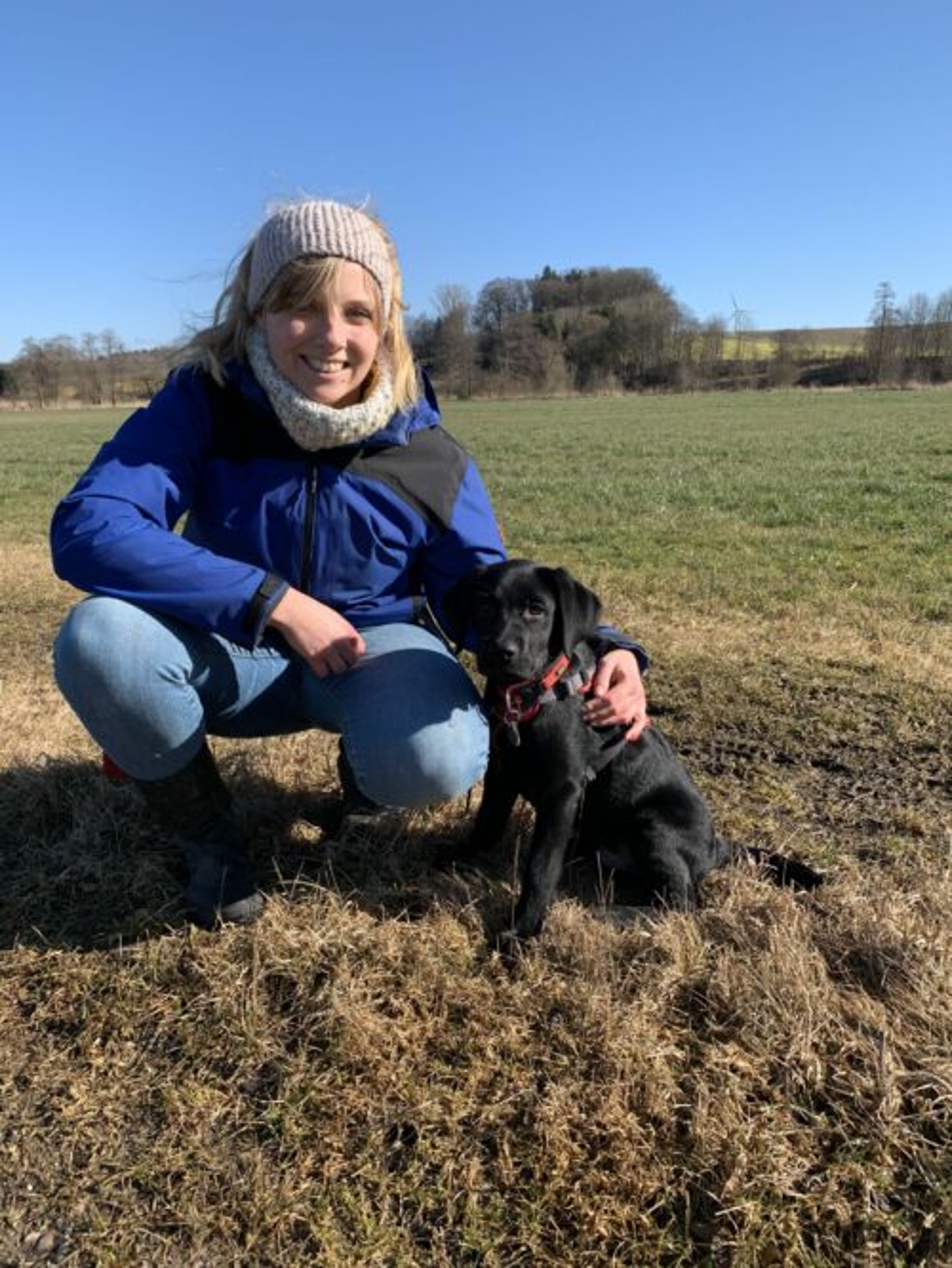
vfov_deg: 67.3
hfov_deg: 53.1
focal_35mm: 26
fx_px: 953
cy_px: 634
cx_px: 476
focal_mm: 4.25
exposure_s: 1/1610
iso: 25
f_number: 1.8
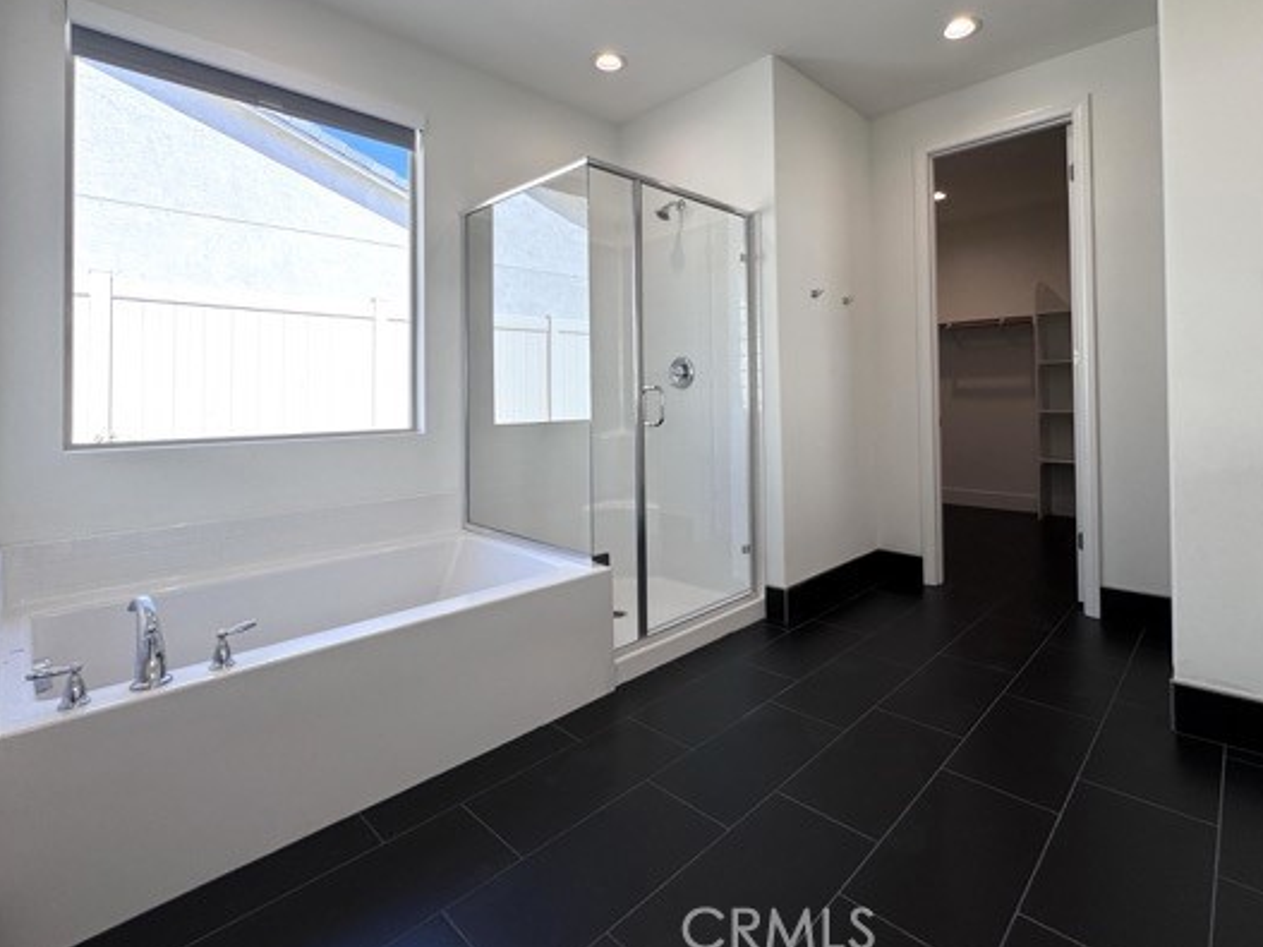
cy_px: 388
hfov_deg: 90.8
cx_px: 685
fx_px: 620
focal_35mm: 17
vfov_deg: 74.1
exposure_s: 1/179
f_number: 2.2
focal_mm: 2.22
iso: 40
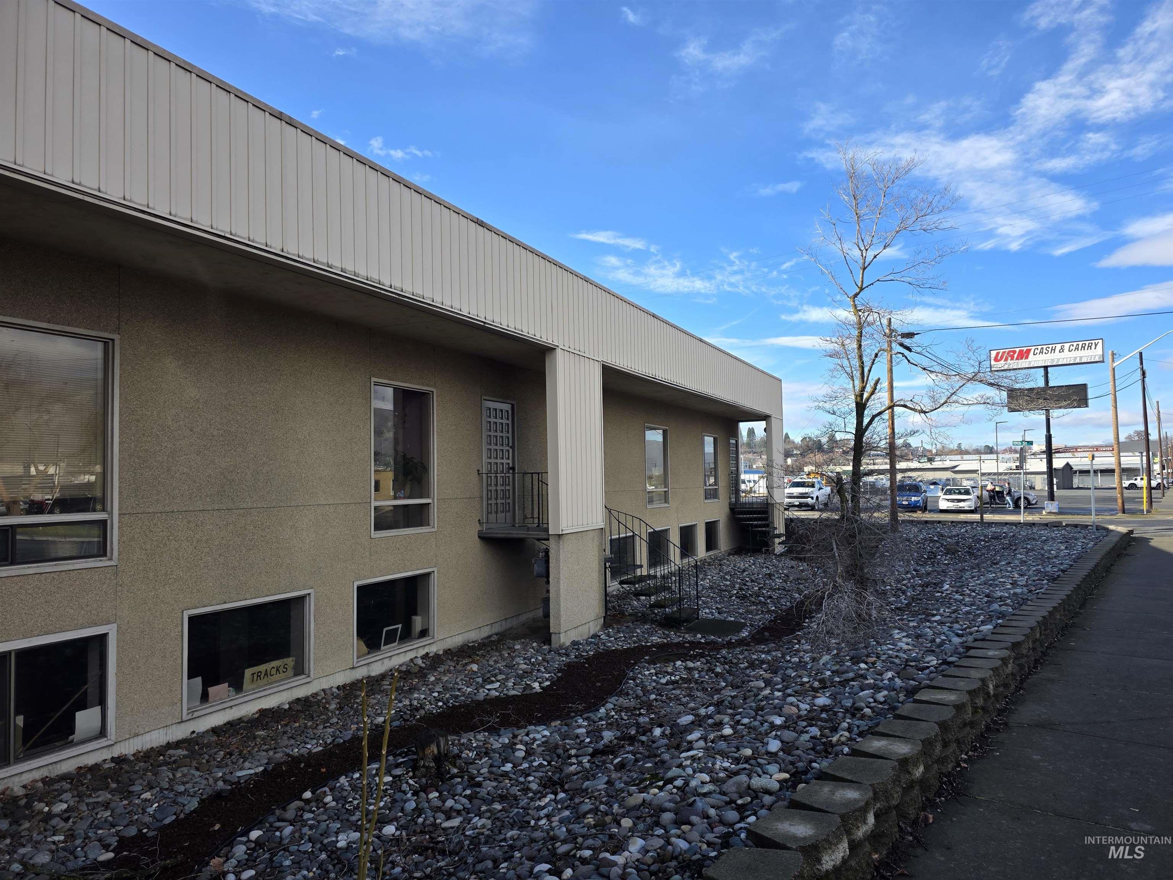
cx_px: 586
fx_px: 779
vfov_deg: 58.9
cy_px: 440
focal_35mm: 23
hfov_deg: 73.9
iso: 80
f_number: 1.7
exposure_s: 1/2586
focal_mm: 6.3
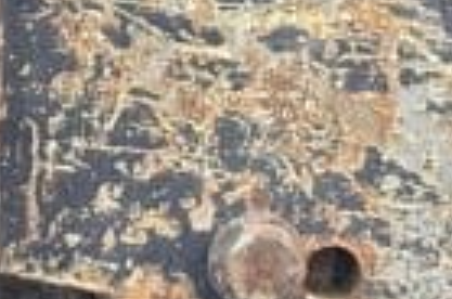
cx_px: -556
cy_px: -424
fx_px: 4059
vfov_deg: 4.1
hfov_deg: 6.1
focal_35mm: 324
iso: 80
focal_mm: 6.86
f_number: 1.78
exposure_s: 1/171
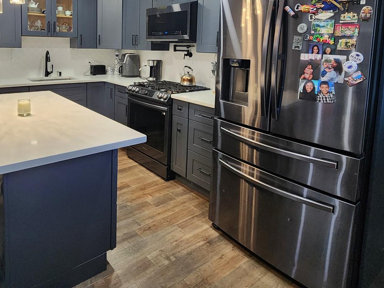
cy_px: 72
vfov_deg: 56.0
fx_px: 255
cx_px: 135
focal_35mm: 23
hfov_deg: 72.2
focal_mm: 2.2
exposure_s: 1/60
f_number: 2.2
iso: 320
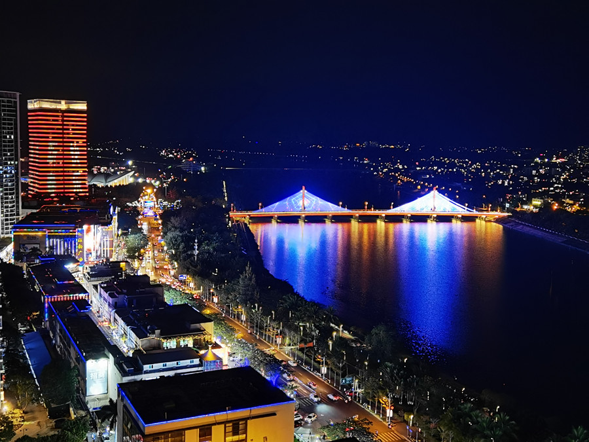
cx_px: 294
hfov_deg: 47.9
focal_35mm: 39
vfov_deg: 36.8
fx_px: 664
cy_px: 221
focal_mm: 6.67
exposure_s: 6
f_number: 1.9
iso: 320
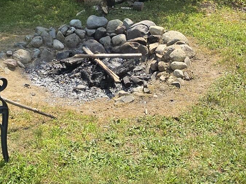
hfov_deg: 33.0
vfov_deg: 25.1
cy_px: 57
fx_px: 412
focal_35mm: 58
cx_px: 86
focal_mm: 2.2
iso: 50
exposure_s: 1/1690
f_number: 2.2
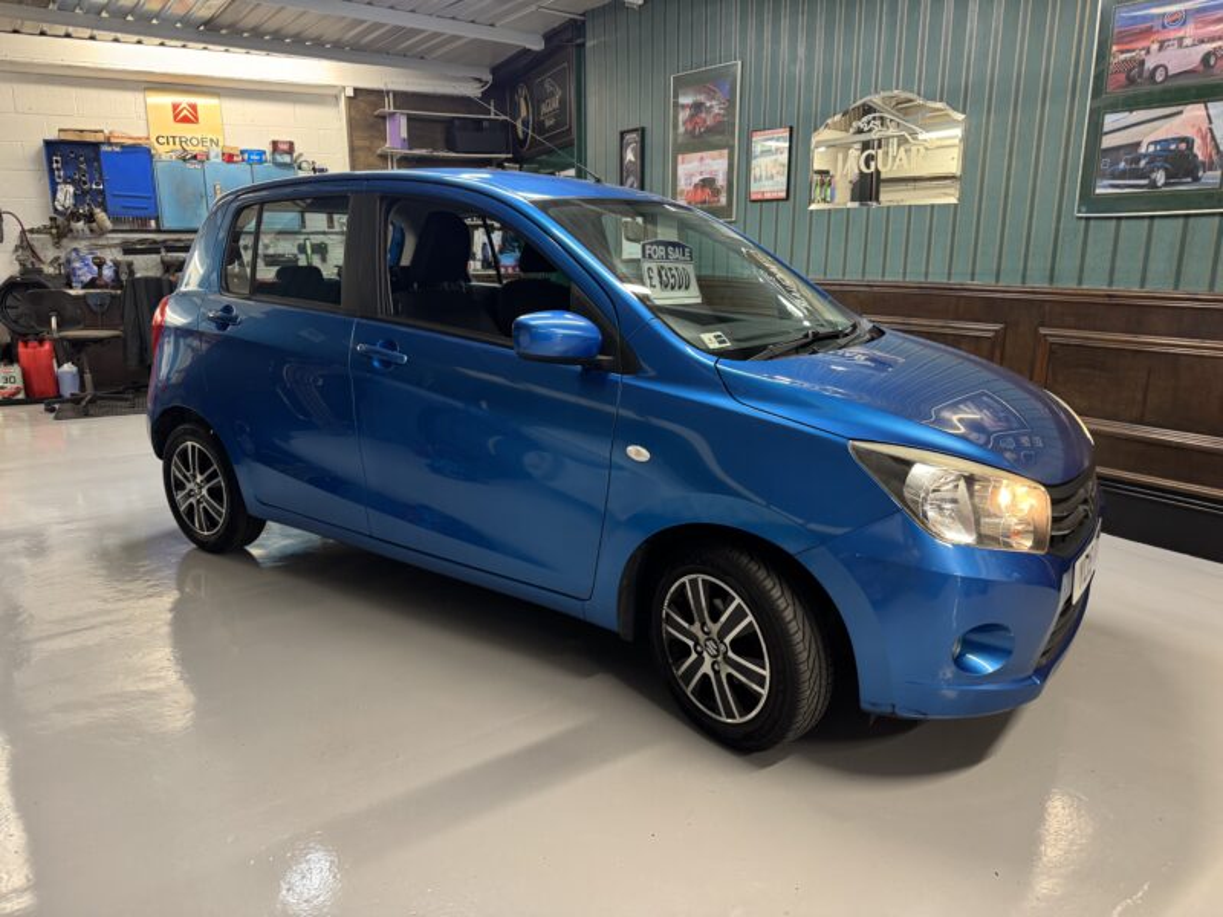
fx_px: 848
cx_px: 612
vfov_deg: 56.8
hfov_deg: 71.6
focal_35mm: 24
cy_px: 458
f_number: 1.78
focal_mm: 6.76
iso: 160
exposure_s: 1/50
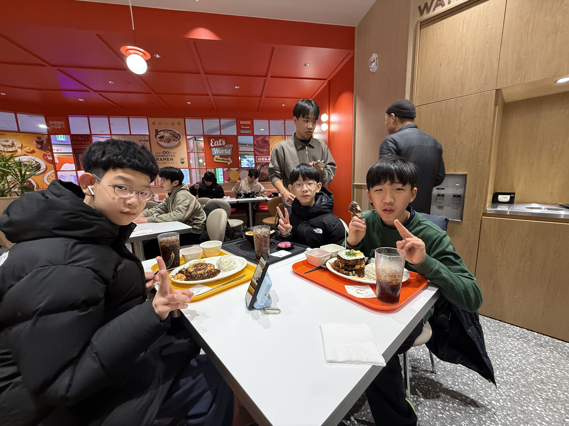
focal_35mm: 14
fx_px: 230
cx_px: 284
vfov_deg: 85.7
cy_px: 213
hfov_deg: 102.1
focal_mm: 2.22
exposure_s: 1/60
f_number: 2.2
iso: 200
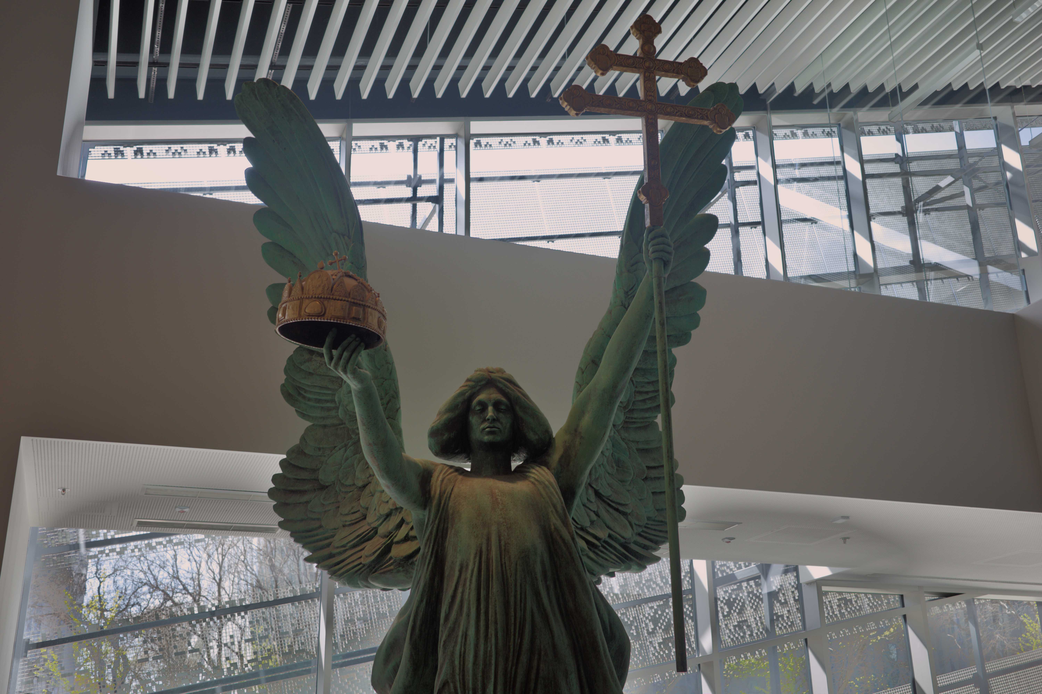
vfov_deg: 33.4
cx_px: 521
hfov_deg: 48.5
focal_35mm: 40
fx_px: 1158
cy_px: 347
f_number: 2.8
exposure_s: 1/125
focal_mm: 26
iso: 100
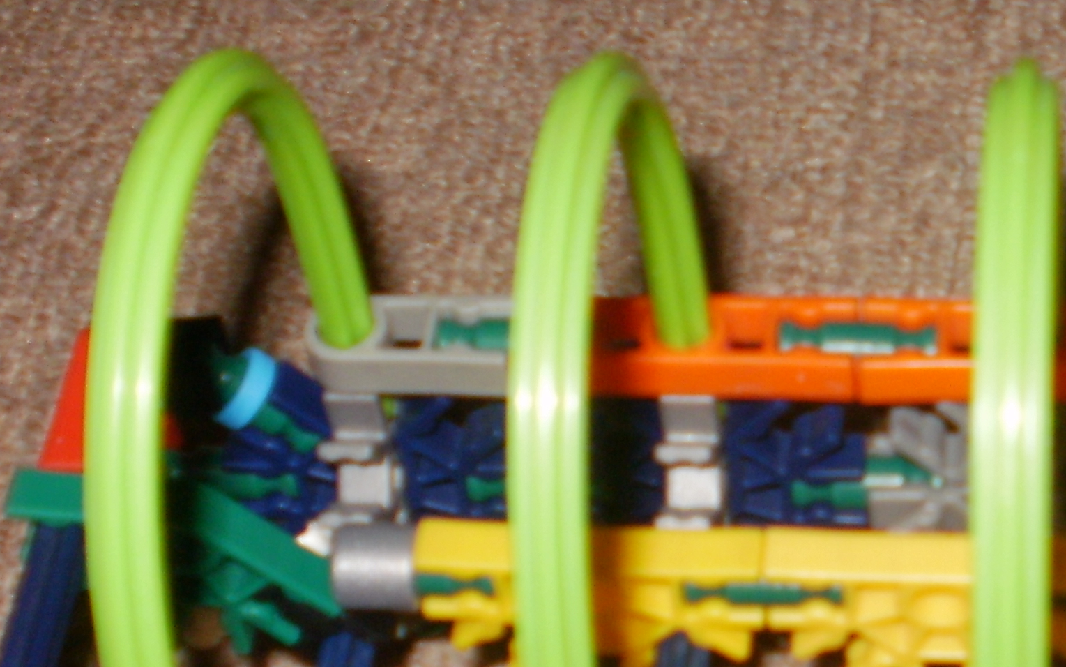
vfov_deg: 13.1
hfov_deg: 20.1
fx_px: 2876
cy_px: 609
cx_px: 1143
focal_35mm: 99
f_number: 3.5
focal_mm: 6.3
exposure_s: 1/30
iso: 125
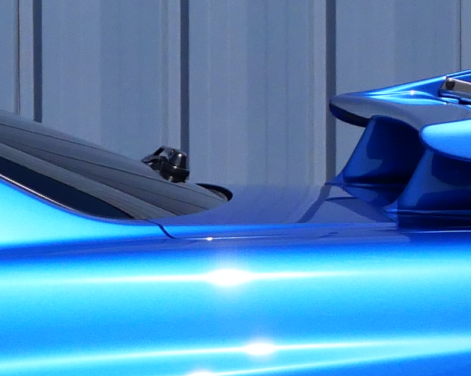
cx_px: -811
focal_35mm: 553
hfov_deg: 3.4
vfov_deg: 2.8
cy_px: 68
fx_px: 7705
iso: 640
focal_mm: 44
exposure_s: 1/1000
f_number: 5.6
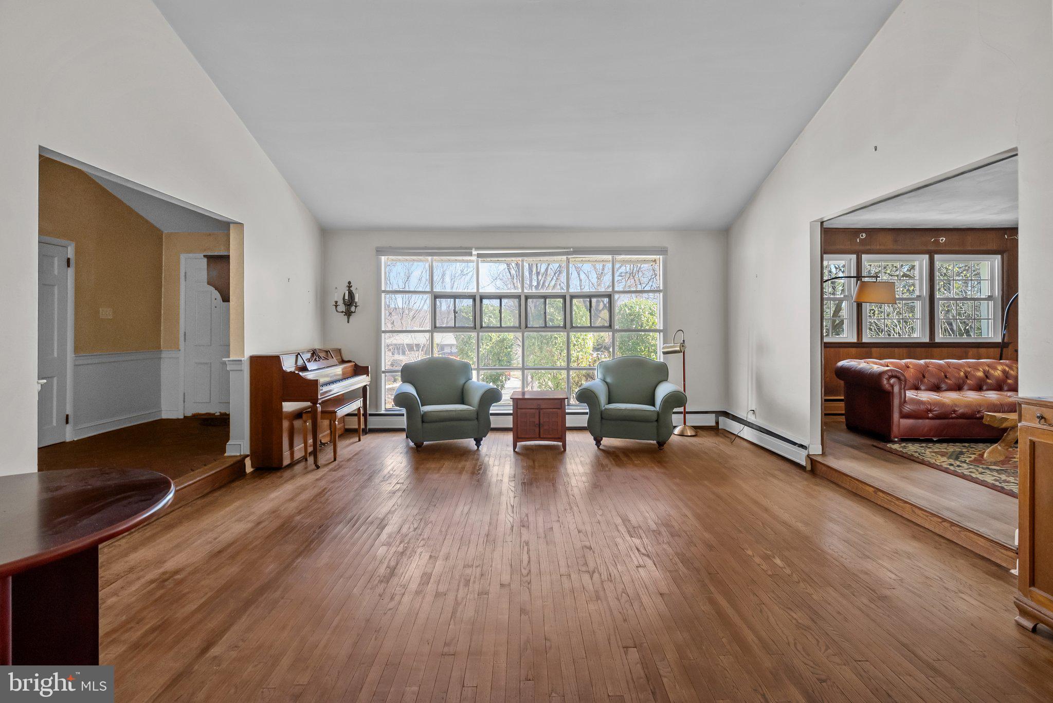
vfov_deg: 73.8
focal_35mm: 16
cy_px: 352
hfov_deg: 96.7
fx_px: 468
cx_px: 526
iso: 2000
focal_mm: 16
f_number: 8
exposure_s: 1/30
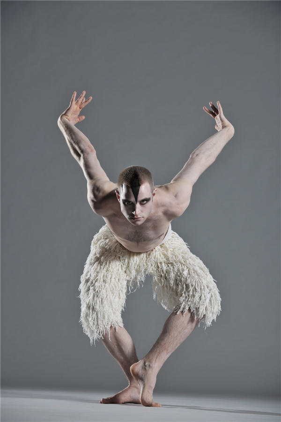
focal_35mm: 125
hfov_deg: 11.0
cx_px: 140
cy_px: 211
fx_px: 1463
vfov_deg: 16.4
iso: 100
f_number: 8
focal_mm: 125
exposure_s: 1/200
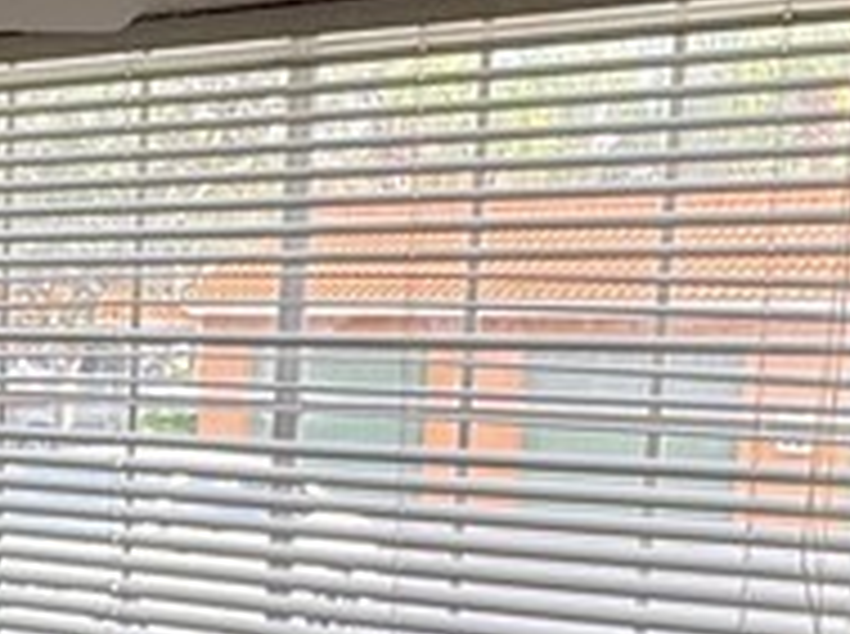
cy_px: 558
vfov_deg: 19.0
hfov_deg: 23.0
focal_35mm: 76
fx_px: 1863
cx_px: -243
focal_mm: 2.22
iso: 40
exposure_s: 1/166
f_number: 2.2
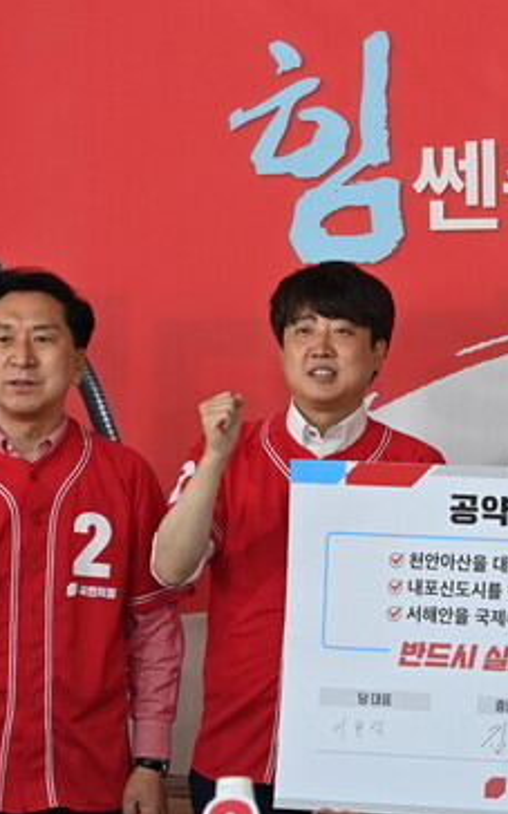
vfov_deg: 10.2
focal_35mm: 205
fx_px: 4548
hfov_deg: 6.4
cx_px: 490
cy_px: 407
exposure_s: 1/100
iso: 800
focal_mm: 122
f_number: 2.8
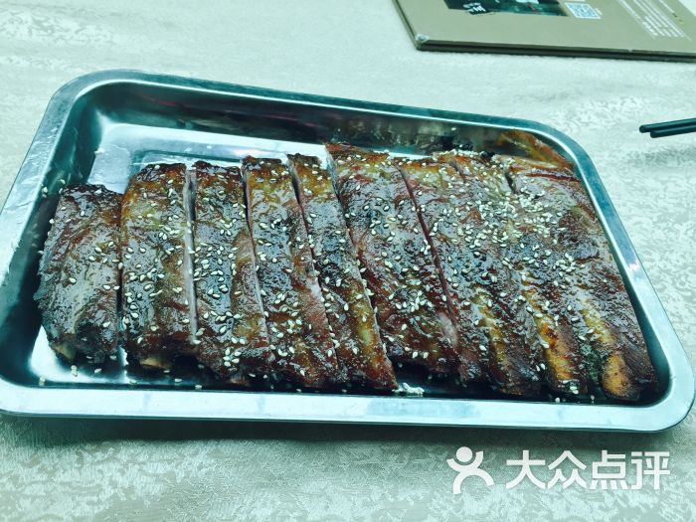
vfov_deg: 48.2
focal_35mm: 29
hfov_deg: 61.7
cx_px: 348
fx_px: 583
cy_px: 261
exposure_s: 1/100
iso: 40
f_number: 2.2
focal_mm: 4.15
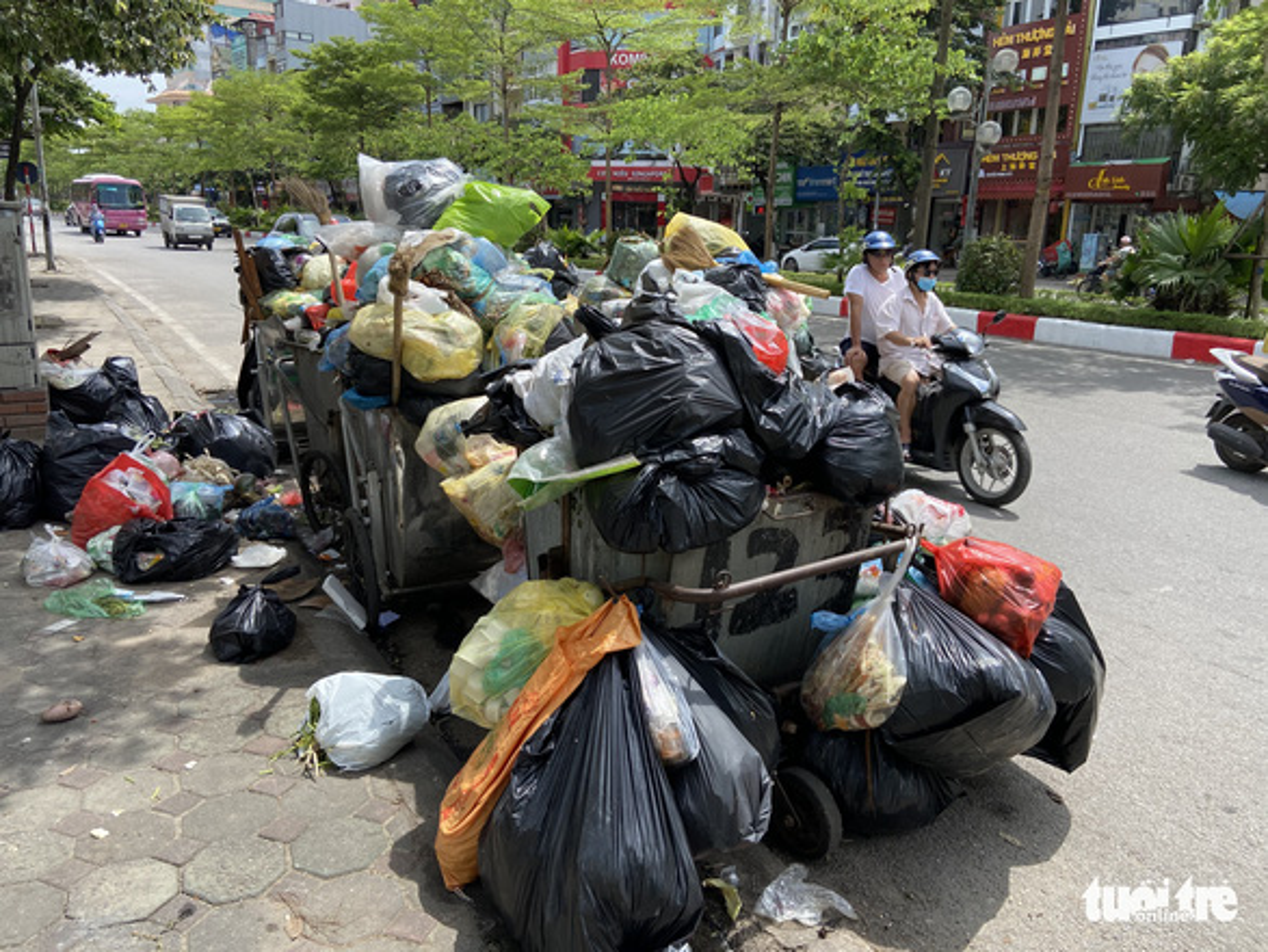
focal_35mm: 26
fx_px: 953
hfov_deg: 67.3
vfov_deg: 53.1
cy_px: 476
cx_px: 634
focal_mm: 4.25
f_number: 1.8
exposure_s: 1/1449
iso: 32
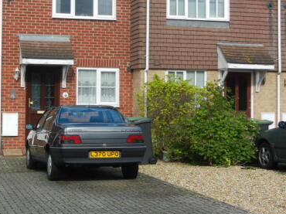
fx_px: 586
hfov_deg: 27.1
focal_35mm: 71
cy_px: 82
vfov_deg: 20.7
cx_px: 80
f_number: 4.2
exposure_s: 1/400
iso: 160
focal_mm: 8.2
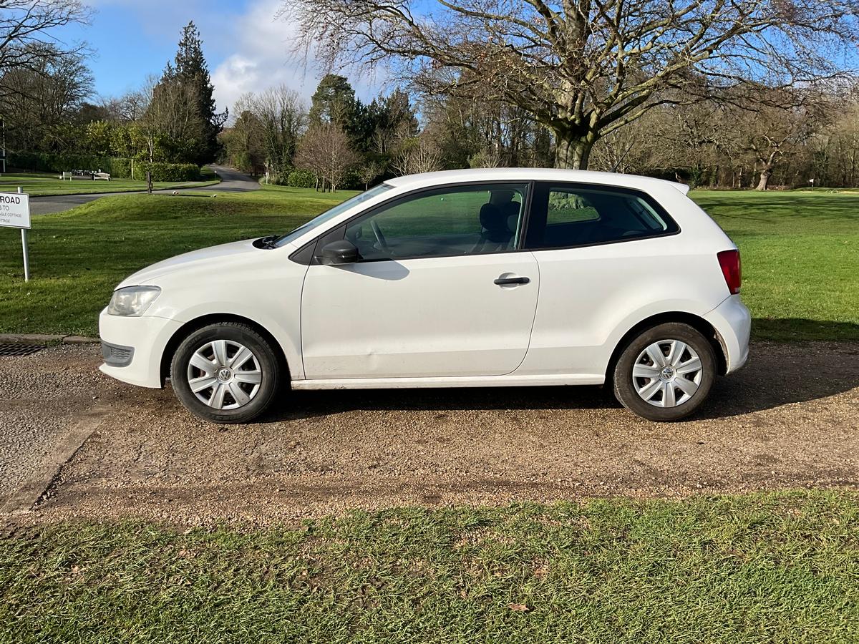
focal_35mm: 29
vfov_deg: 48.2
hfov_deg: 61.7
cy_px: 322
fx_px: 720
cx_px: 430
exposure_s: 1/2141
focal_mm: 3
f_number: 1.8
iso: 25
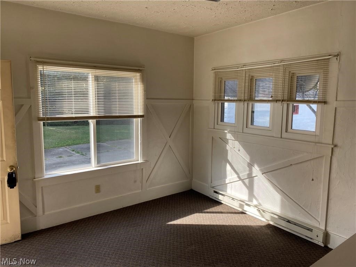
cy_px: 134
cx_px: 178
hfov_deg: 67.3
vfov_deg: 53.1
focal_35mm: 26
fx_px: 267
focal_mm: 4.25
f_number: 1.8
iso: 32
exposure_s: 1/201
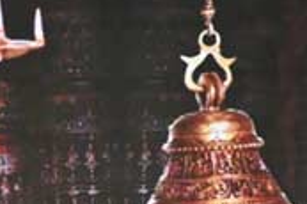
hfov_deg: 11.9
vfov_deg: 7.6
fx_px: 1465
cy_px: 406
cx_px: 14
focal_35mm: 172
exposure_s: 1/100
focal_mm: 22
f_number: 4
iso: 320
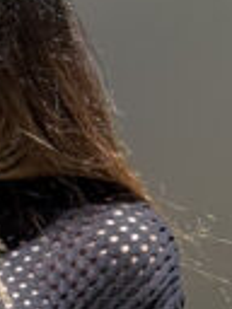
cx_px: -319
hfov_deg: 4.8
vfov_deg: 6.4
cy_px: 620
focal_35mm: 299
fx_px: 2672
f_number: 1.78
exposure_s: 1/2273
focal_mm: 6.76
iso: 80
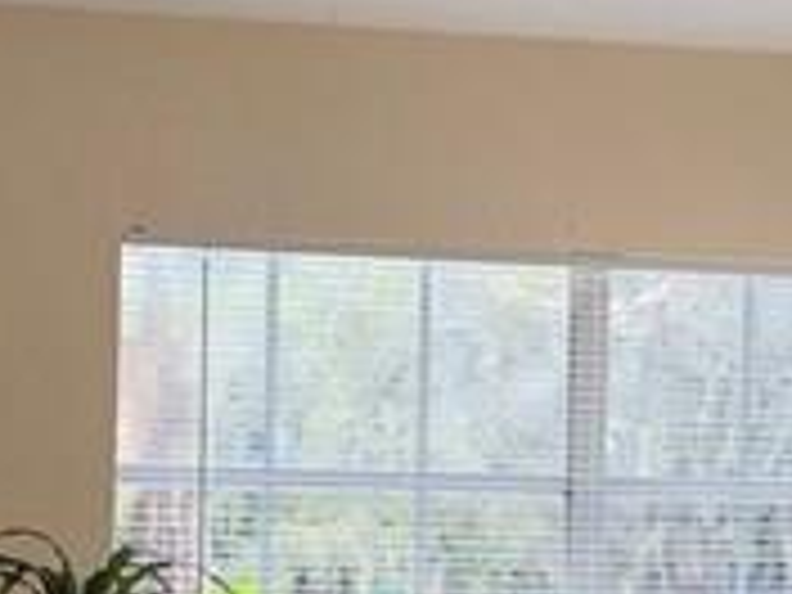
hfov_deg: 12.1
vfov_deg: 9.1
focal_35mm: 163
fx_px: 3729
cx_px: 662
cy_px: 490
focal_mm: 3.99
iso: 50
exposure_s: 1/120
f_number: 1.8
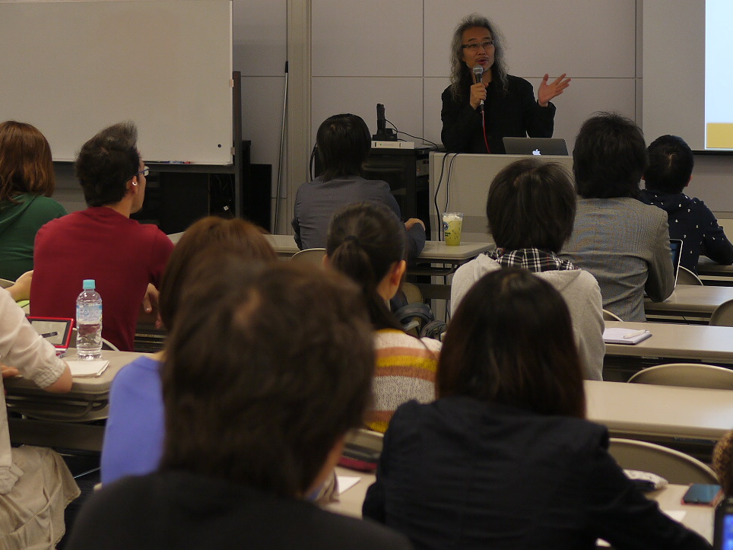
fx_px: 1800
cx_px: 386
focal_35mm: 85
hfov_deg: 23.0
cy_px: 110
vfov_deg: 17.2
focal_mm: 20
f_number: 1.7
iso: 160
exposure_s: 1/160
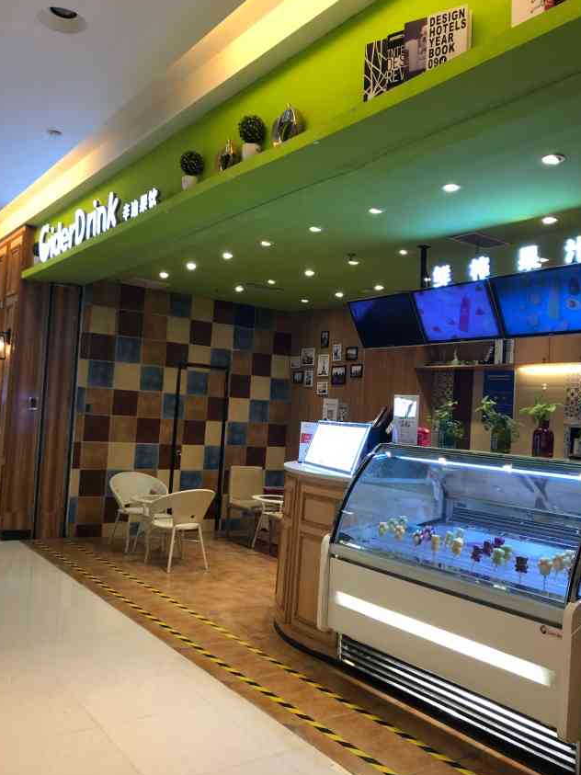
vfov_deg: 58.4
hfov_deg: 45.4
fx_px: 694
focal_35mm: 31
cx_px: 282
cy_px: 392
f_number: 1.8
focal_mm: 3.99
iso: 40
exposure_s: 1/20
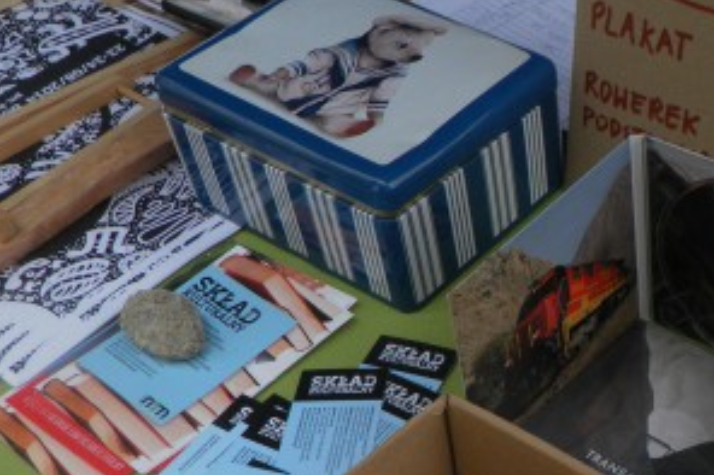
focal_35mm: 64
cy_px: 469
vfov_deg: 20.6
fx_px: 1269
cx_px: 584
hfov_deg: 30.6
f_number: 4
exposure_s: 1/250
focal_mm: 4.6
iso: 80
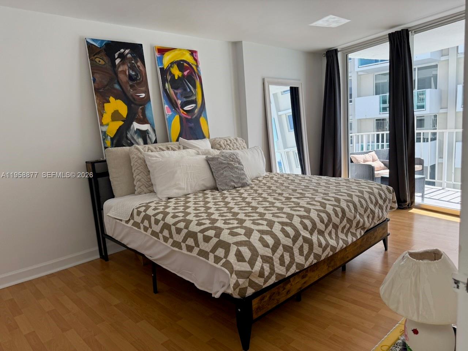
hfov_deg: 71.6
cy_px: 176
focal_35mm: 24
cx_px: 234
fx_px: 324
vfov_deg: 56.8
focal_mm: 6.76
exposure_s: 1/330
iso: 100
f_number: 1.78
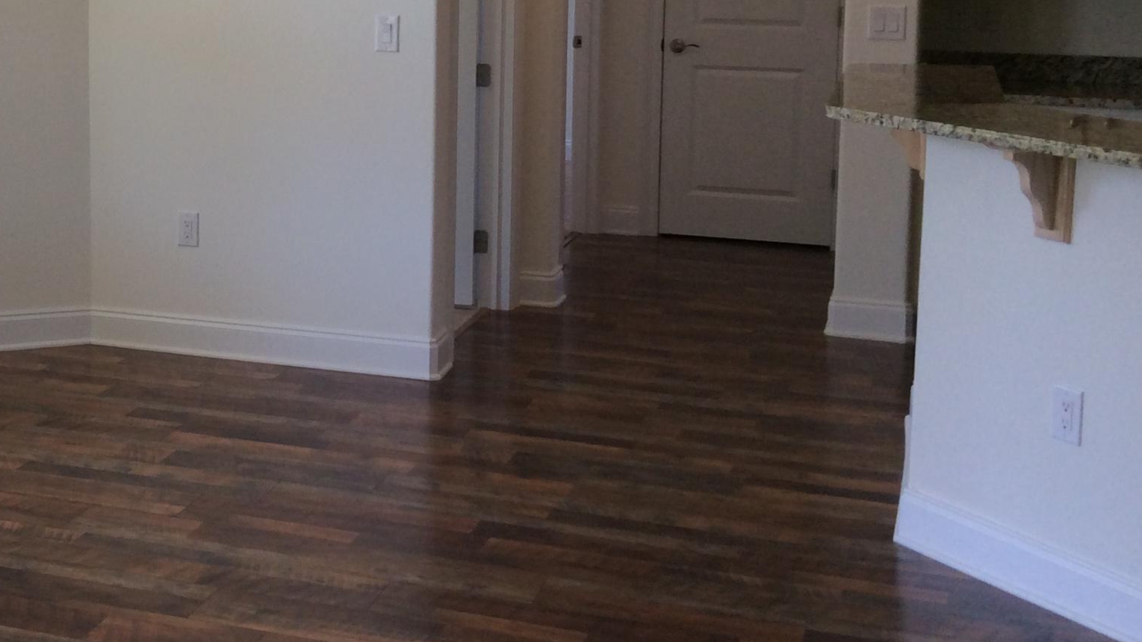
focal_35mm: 59
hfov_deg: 34.2
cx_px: 206
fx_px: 1787
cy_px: 78
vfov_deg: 20.0
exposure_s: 1/60
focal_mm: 3.3
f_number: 2.4
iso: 50
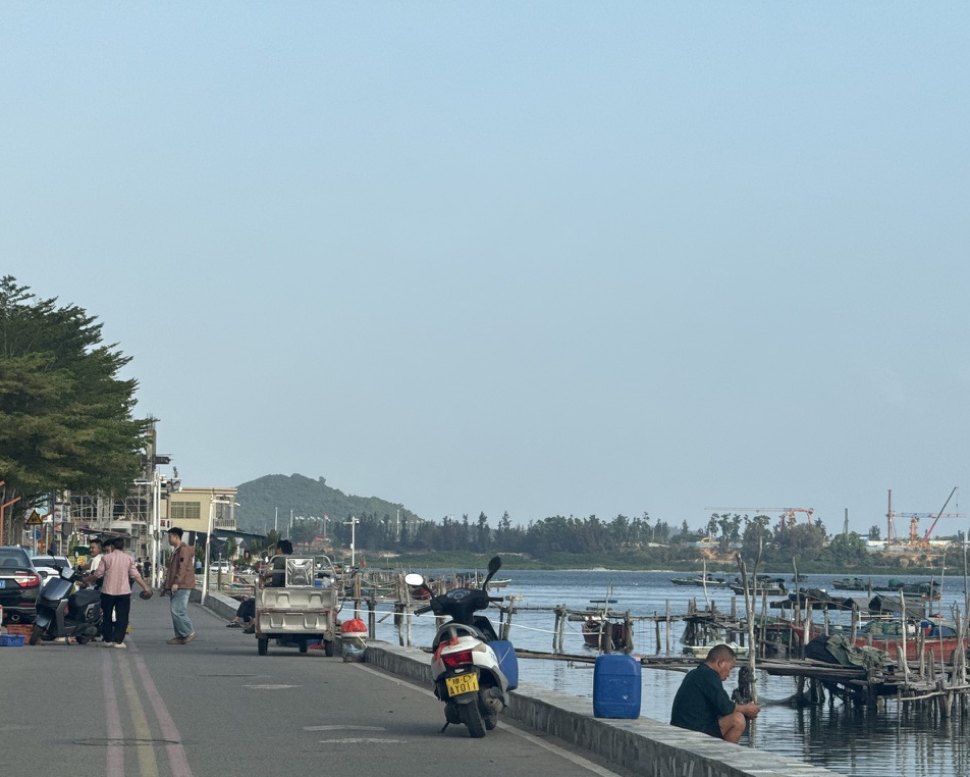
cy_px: 391
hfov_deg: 15.3
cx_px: 517
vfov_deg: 12.2
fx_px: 3618
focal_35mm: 126
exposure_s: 1/700
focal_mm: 15.66
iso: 50
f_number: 2.8
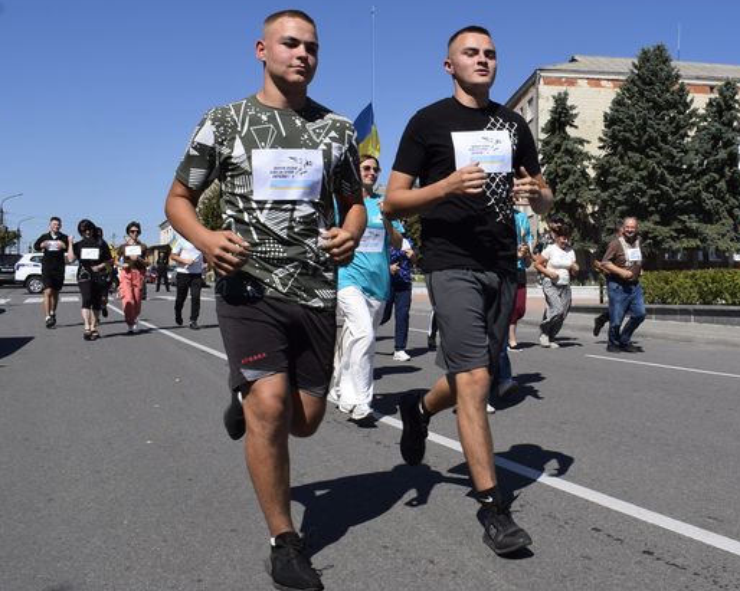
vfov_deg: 40.1
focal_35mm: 37
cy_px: 274
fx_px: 810
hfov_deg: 48.4
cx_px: 482
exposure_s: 1/500
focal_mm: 18
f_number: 11
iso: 200
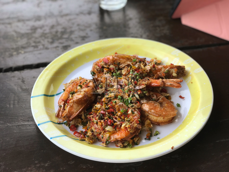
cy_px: 86
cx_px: 114
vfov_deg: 25.7
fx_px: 377
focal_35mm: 57
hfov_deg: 33.8
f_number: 2.8
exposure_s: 1/229
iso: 20
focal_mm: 6.6
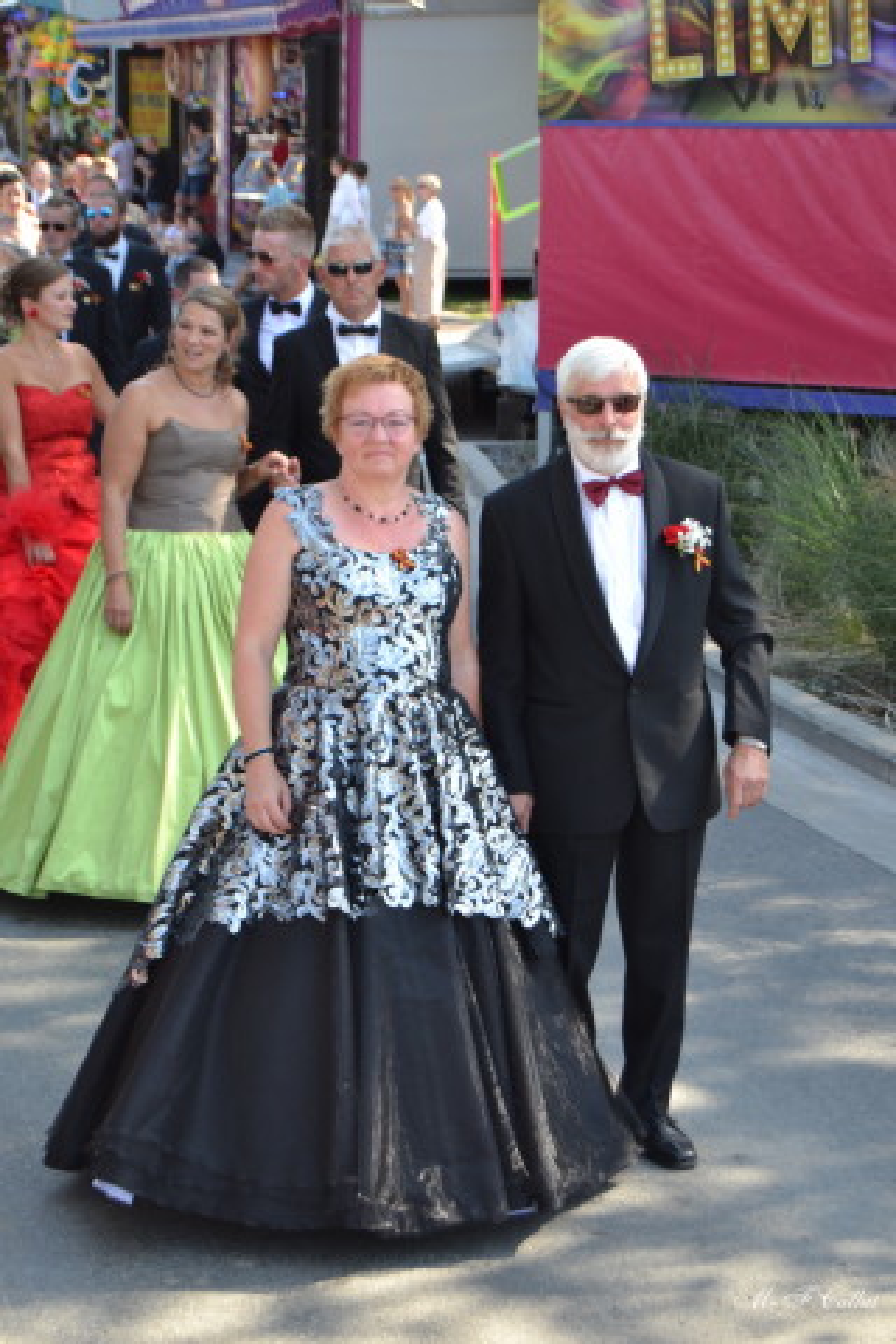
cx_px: 448
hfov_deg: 17.5
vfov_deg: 26.0
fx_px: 2912
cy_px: 672
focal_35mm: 78
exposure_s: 1/125
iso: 200
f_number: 5.6
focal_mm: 52
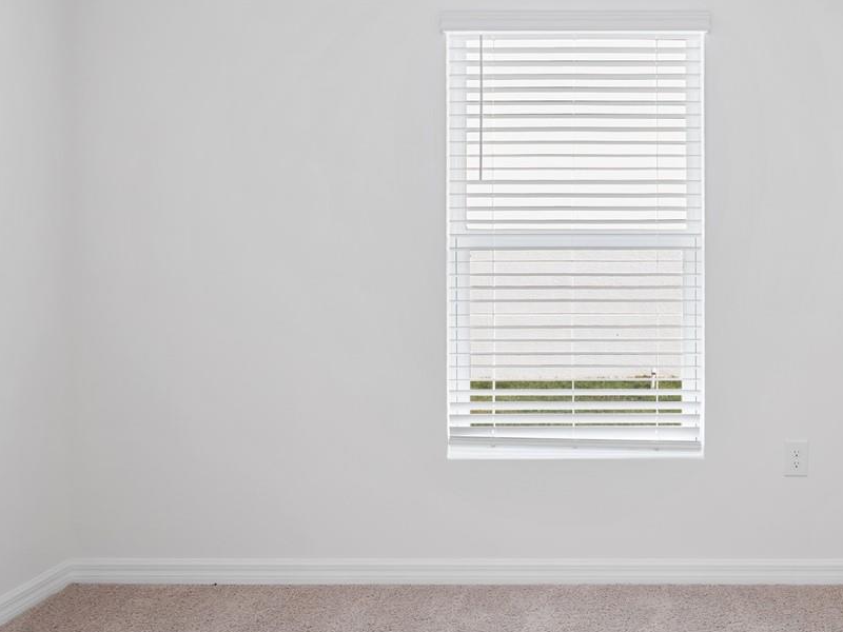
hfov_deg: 45.8
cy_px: 269
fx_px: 974
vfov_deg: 35.9
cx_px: 588
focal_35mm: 40
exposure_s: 1/60
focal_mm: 10
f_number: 6.3
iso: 1000
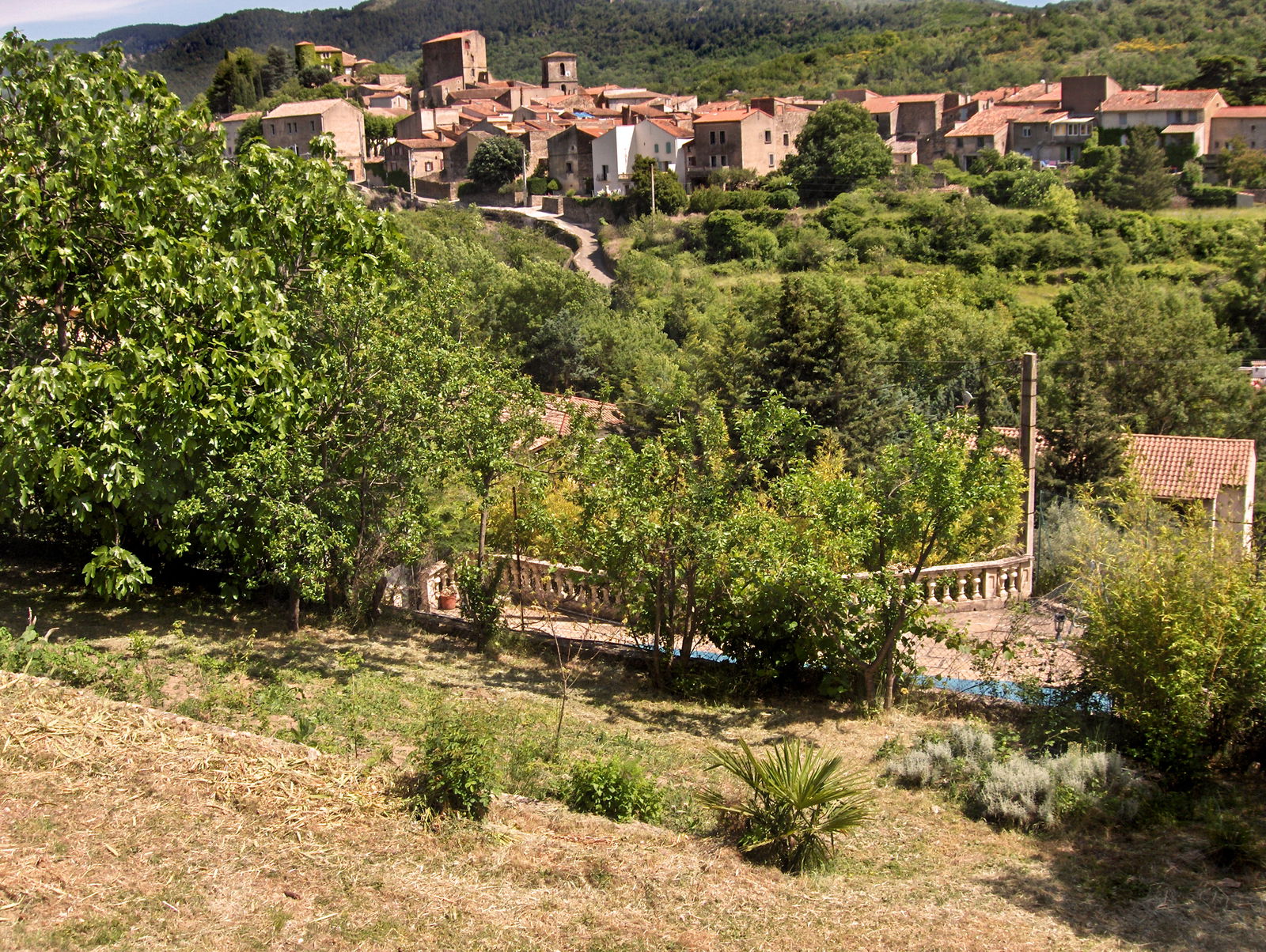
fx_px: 1428
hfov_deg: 47.8
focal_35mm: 39
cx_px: 633
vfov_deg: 36.9
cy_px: 476
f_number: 4.8
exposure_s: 1/344
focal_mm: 8
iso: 100
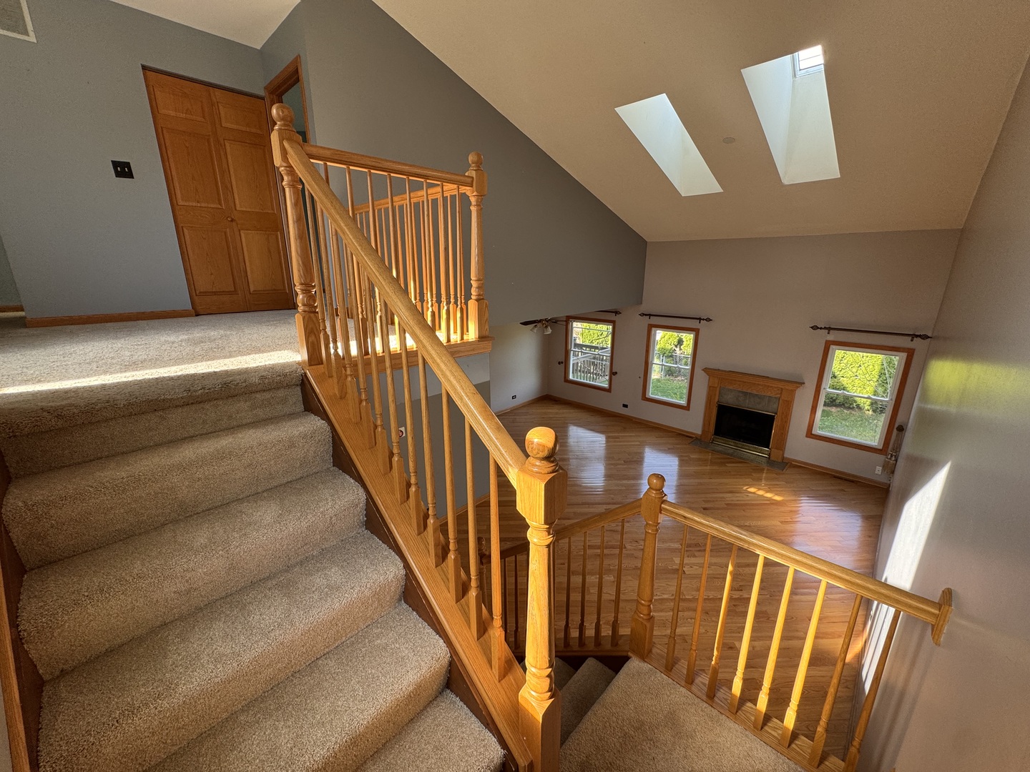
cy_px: 386
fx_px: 417
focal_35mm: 14
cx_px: 515
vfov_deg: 85.7
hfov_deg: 102.1
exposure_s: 1/99
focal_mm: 2.22
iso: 125
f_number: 2.2
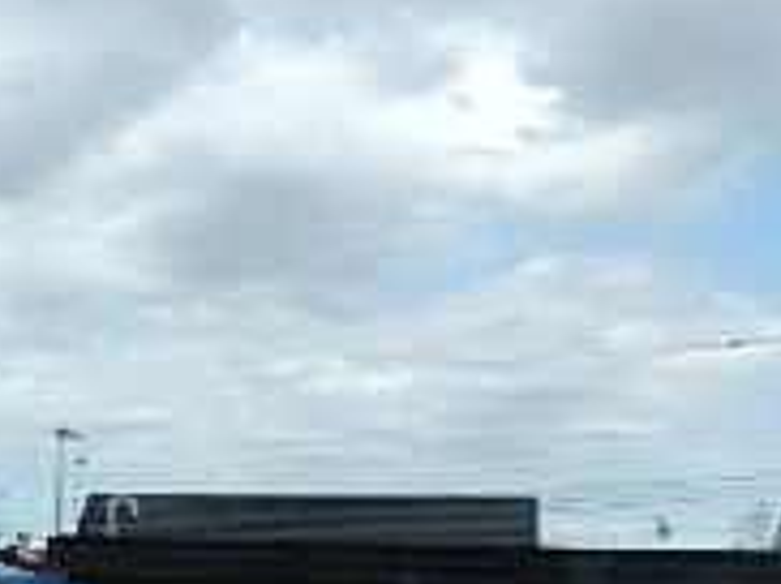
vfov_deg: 19.7
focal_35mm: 74
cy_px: 429
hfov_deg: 20.0
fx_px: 1667
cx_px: -584
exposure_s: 1/1000
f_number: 3.5
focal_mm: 3.7
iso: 125
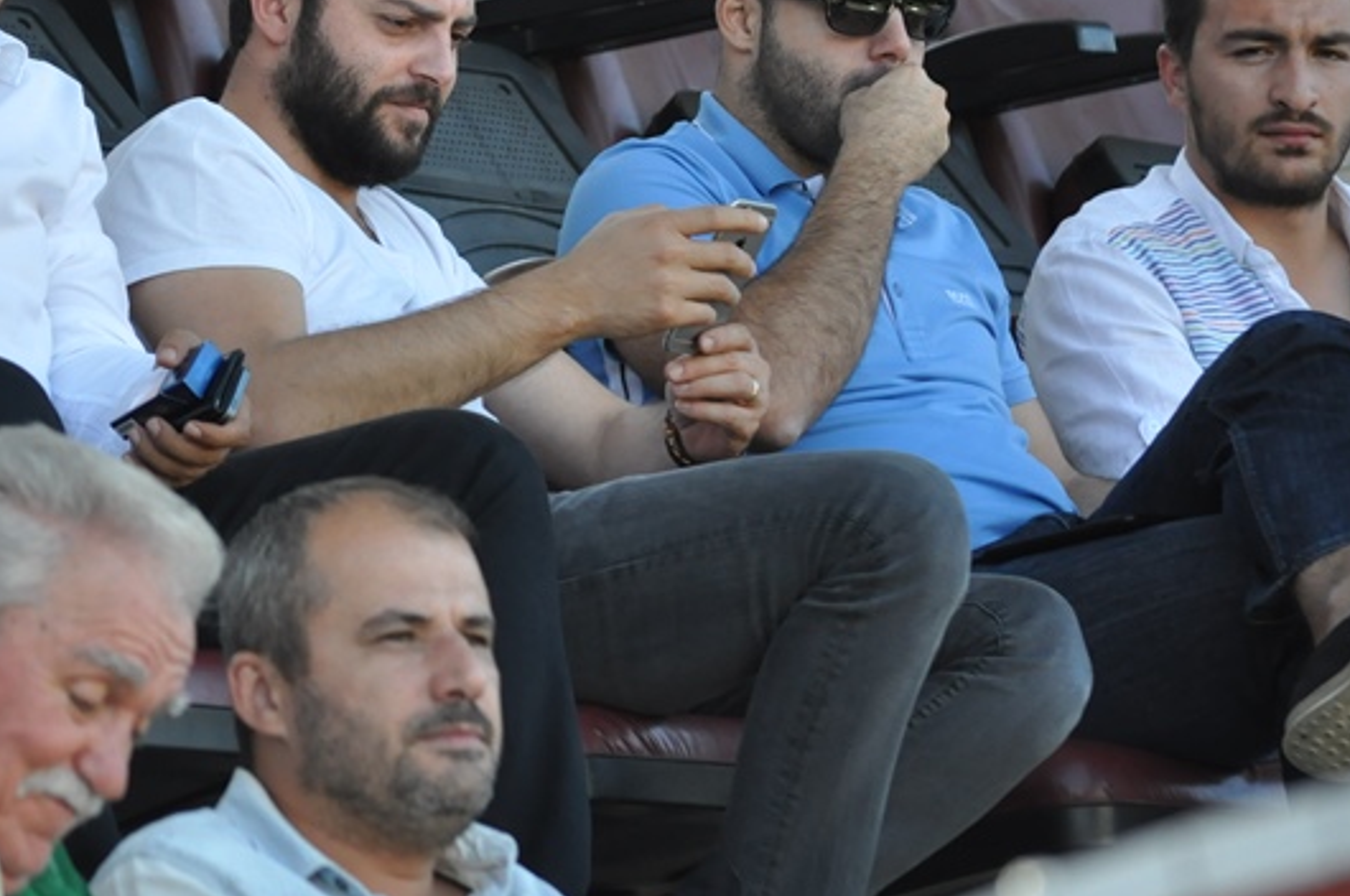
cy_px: 117
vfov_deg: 4.3
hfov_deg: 6.5
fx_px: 11948
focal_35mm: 319
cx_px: 278
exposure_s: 1/640
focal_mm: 110
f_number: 4.5
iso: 800
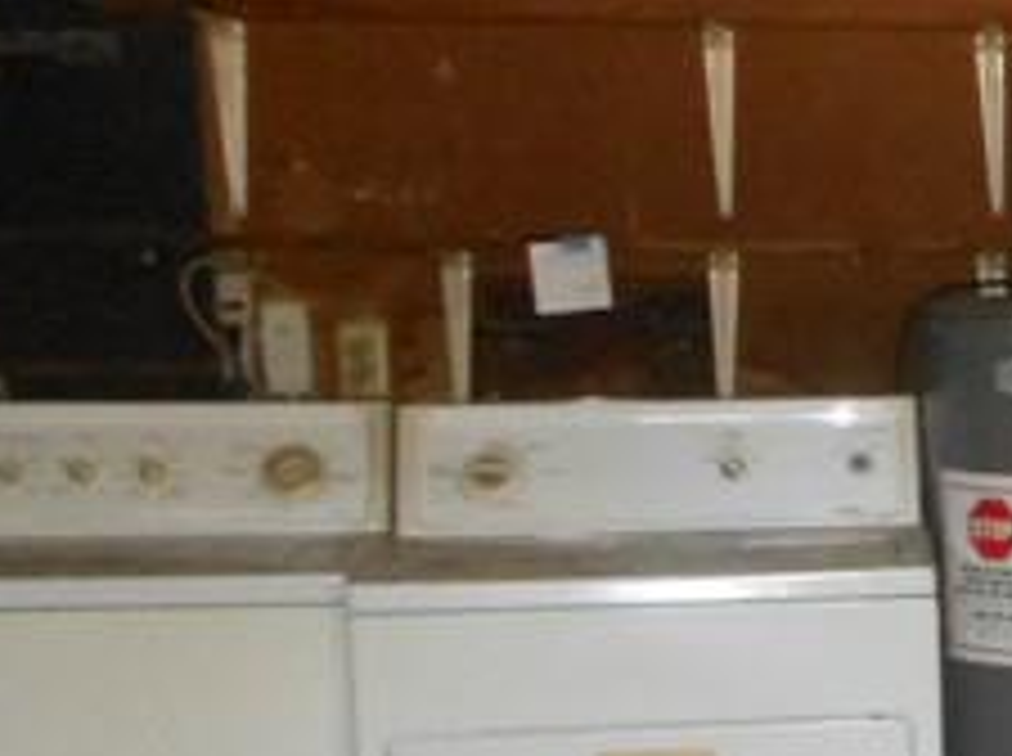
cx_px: 1759
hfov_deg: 15.2
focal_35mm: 114
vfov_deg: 13.0
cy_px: 428
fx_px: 3327
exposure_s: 1/25
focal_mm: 4.5
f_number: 3.2
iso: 400
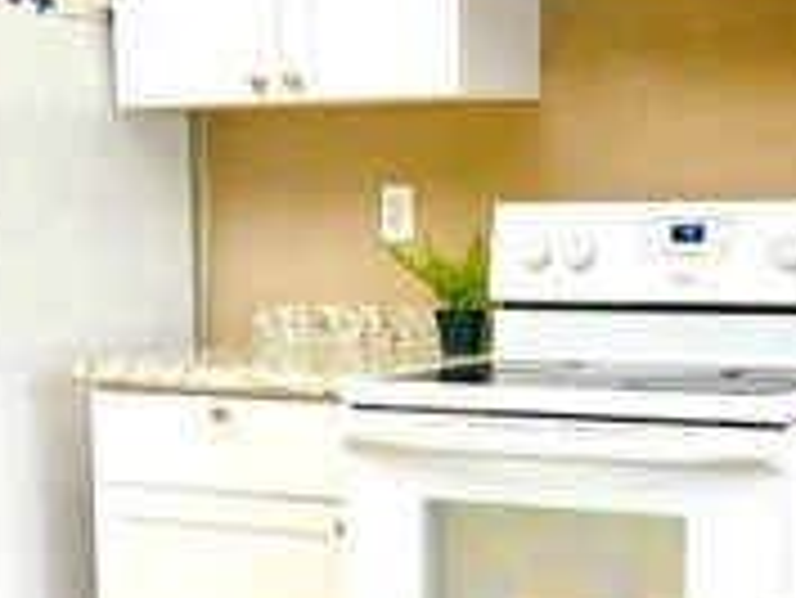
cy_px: 517
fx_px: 2163
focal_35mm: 94
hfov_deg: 20.9
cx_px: 396
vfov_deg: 15.6
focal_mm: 5.96
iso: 64
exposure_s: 1/120
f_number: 1.6
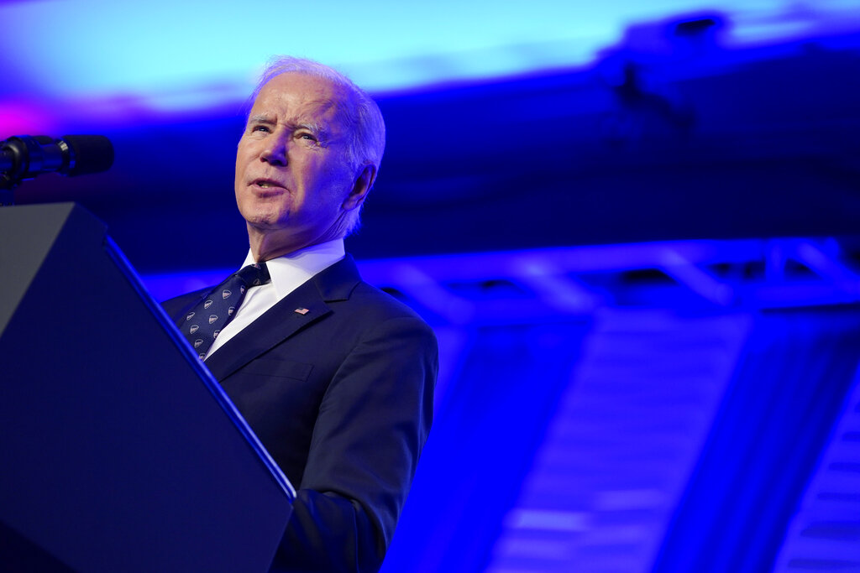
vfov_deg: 7.2
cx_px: 430
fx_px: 4563
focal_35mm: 191
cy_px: 286
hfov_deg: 10.8
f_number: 2.8
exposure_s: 1/320
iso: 800
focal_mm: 191
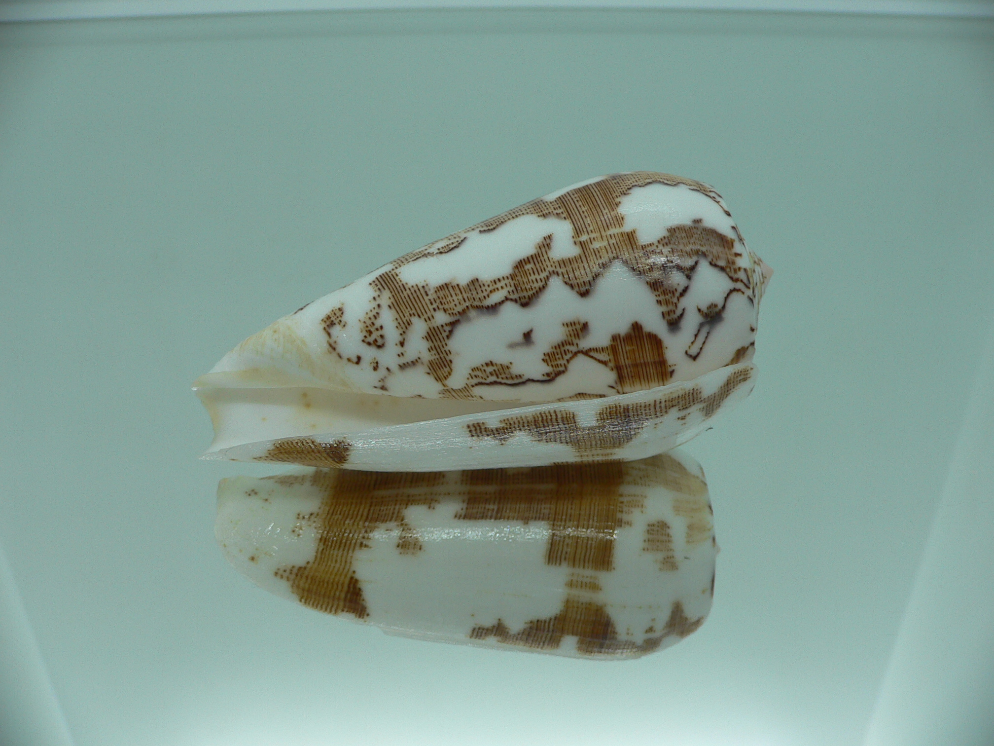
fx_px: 1005
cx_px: 497
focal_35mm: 35
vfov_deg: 40.7
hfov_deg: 52.6
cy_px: 373
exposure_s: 1/80
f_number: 2.8
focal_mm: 4.6
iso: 80
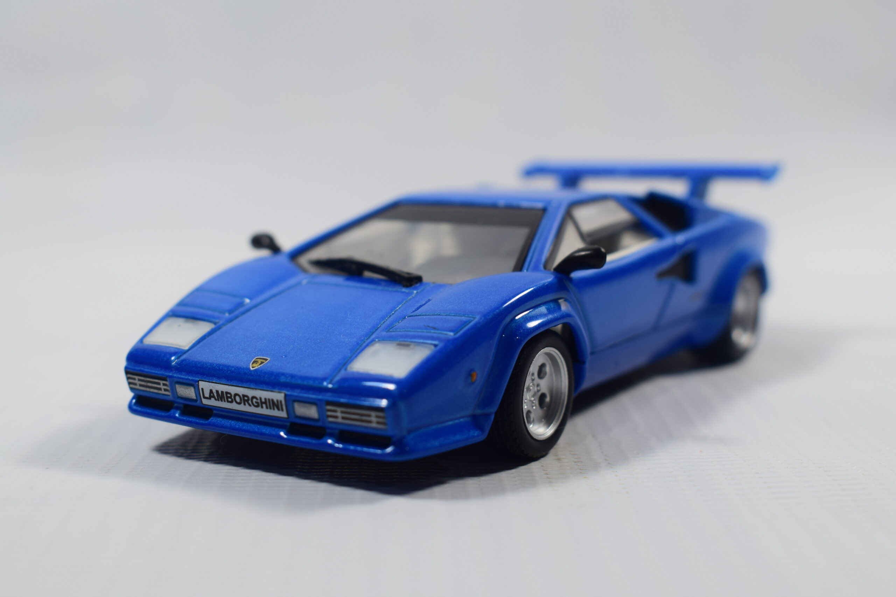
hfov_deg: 38.9
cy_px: 298
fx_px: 1269
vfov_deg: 26.5
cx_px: 448
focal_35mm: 51
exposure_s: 1/60
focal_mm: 34
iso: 400
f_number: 8
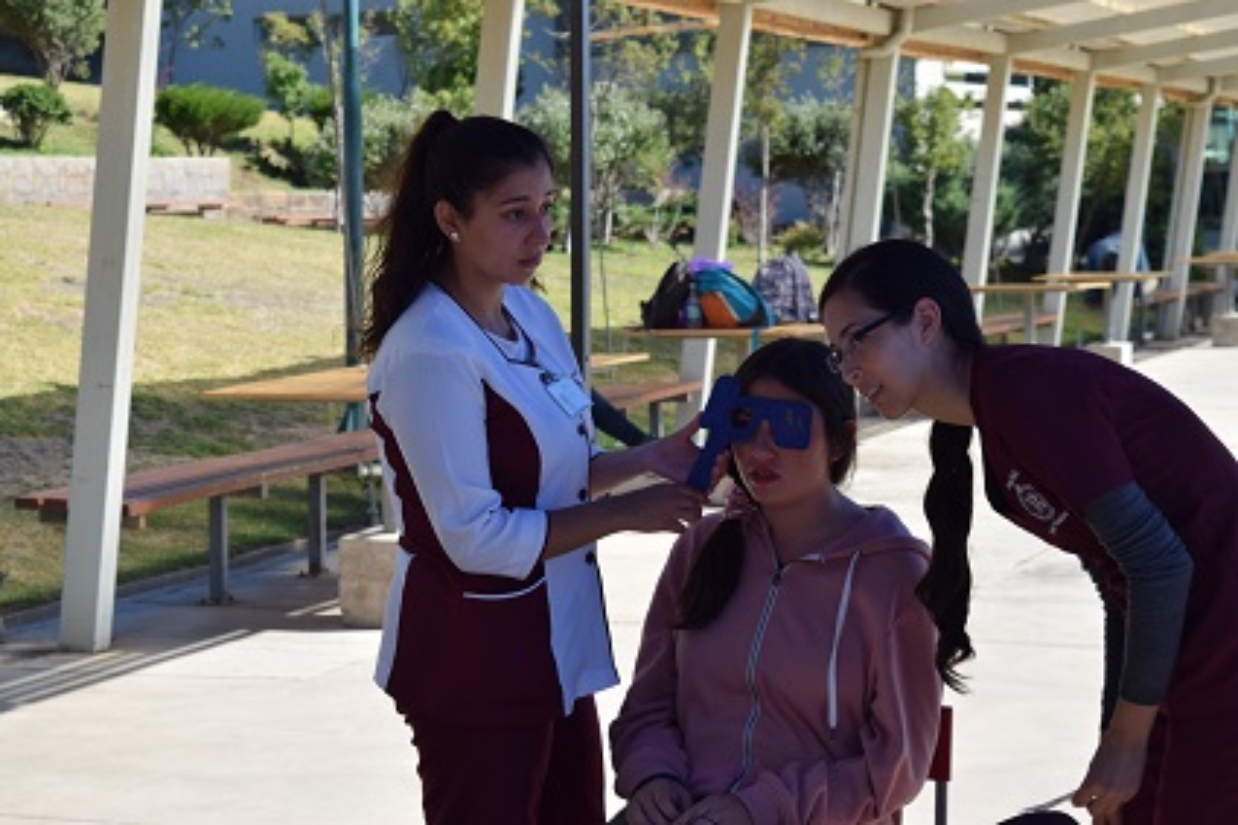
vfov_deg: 16.5
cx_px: 619
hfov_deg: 24.6
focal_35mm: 82
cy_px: 412
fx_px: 2836
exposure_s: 1/320
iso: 200
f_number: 9
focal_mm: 55
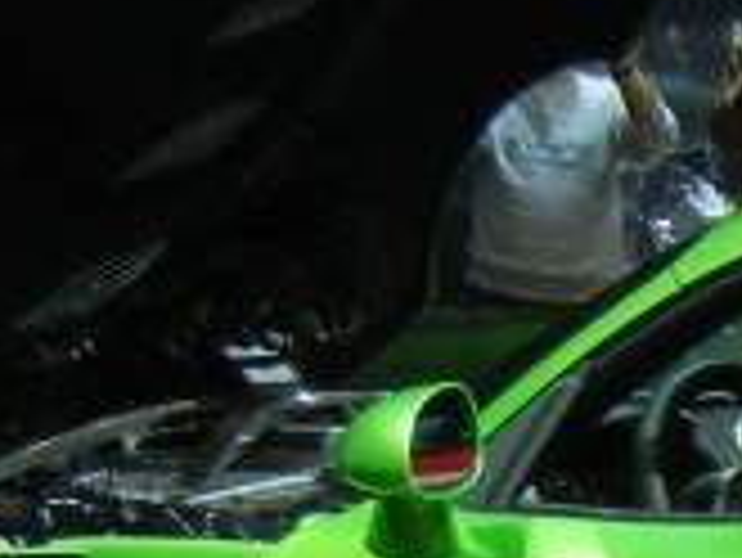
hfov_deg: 10.1
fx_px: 3990
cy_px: 648
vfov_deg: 7.9
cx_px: 1322
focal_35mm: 186
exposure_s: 1/60.5
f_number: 3.5
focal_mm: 5.4
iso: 180
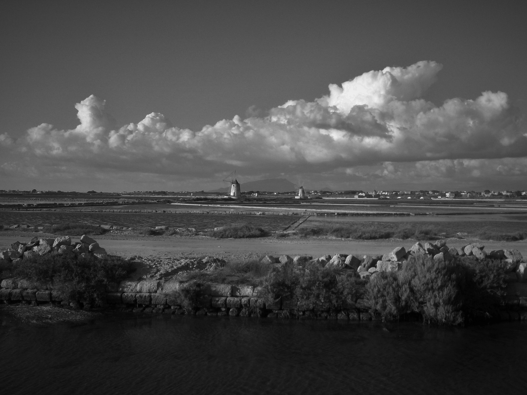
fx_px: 518
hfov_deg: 53.9
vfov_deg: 41.8
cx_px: 272
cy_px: 196
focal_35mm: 34
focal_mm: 5.7
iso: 64
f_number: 5.5
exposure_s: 1/250
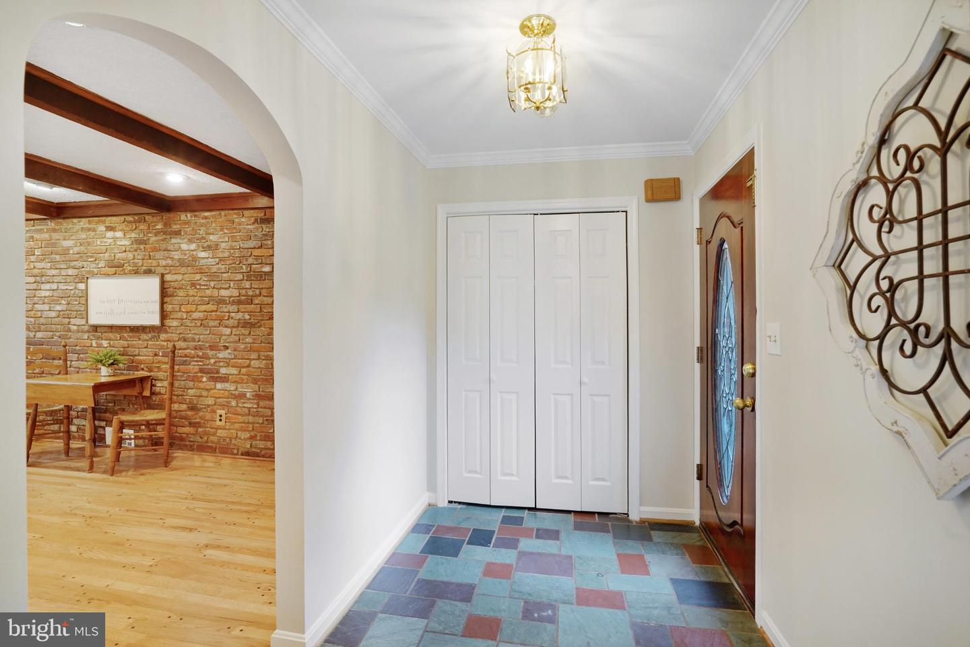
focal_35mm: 16
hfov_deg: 96.7
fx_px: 431
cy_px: 324
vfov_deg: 73.8
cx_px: 485
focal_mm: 16
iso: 1250
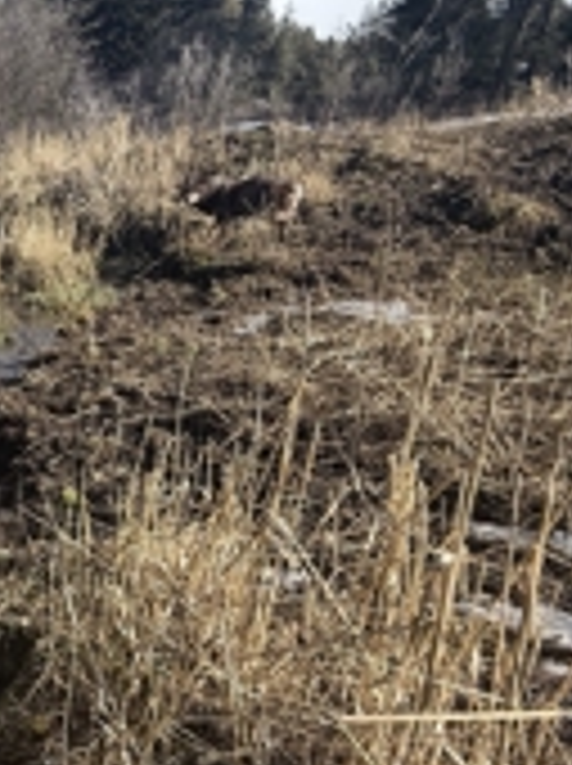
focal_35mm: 33
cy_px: 374
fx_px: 729
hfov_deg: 30.1
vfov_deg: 55.4
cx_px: -234
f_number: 2.2
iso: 50
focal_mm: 2.22
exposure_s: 1/482
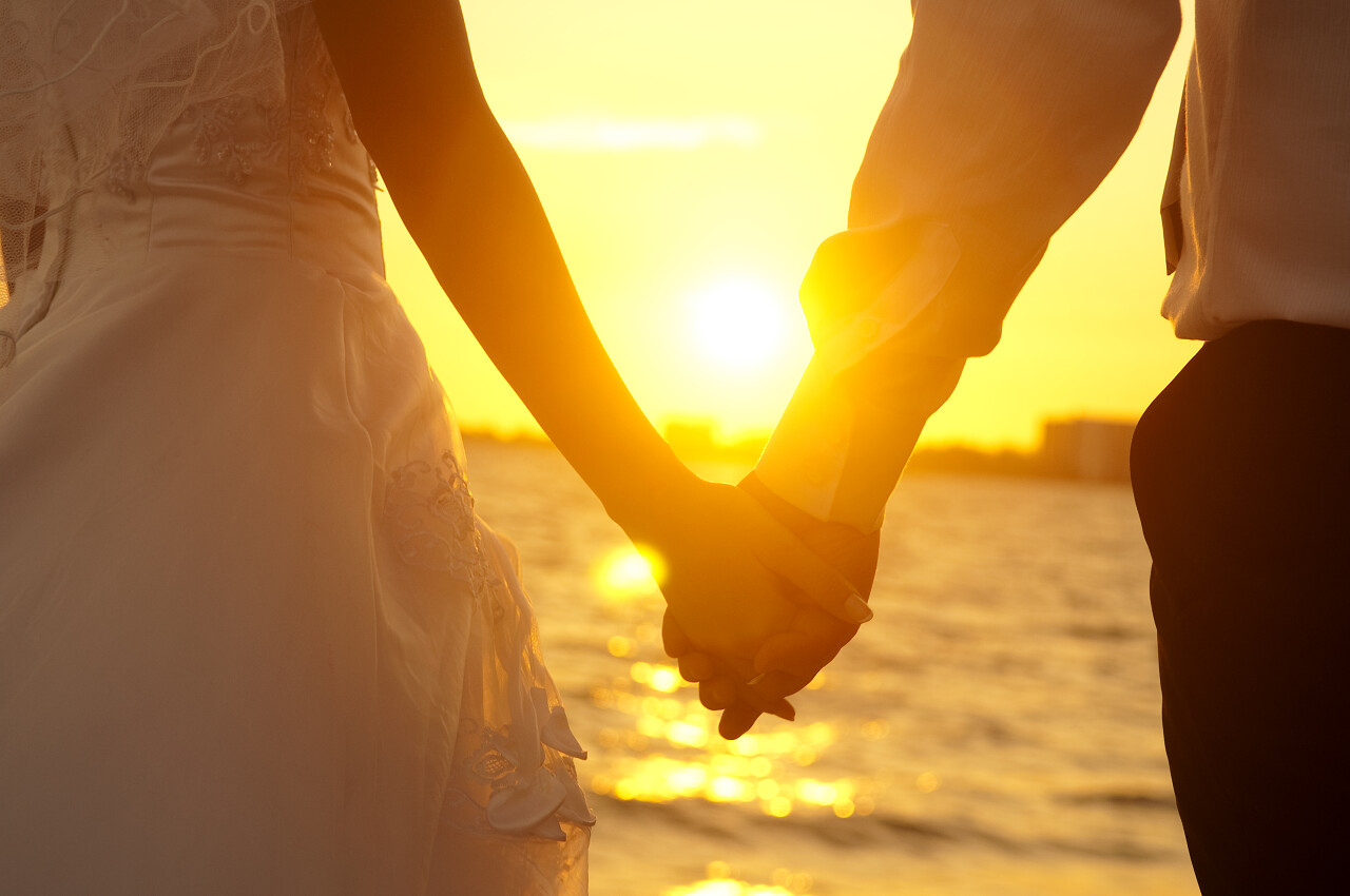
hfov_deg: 24.6
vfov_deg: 16.5
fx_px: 3090
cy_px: 448
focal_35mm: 82
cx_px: 675
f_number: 4.5
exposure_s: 1/100
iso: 100
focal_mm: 55
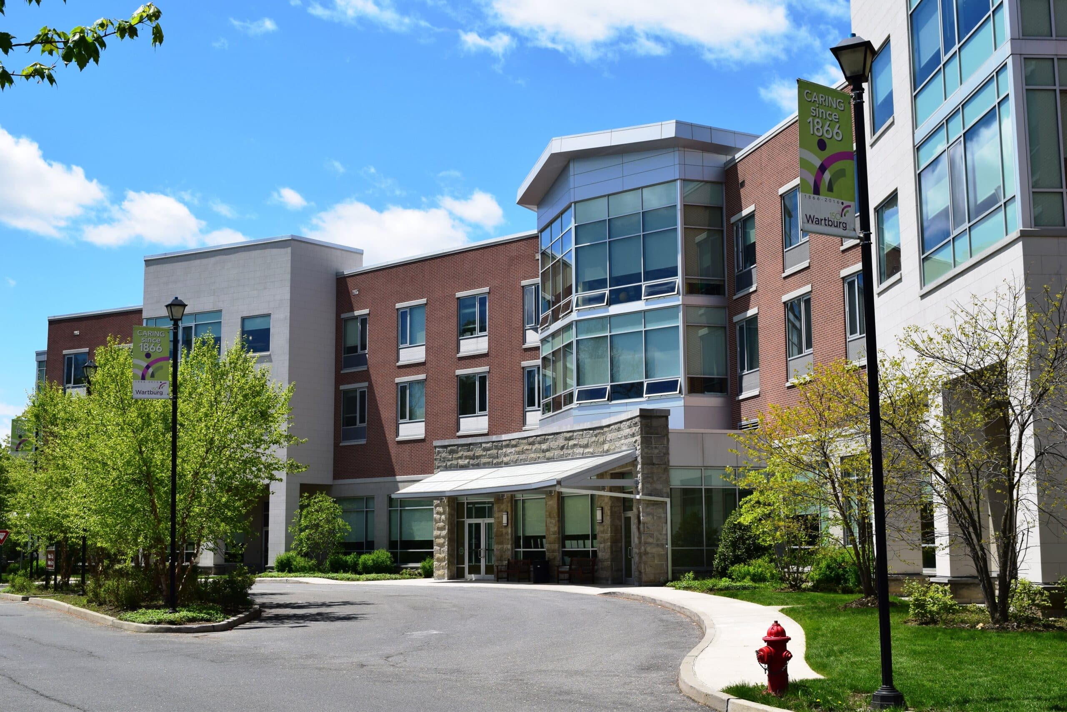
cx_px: 534
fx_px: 1334
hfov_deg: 43.6
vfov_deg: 29.9
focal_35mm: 45
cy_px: 356
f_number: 11
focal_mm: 30
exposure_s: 1/500
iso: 280
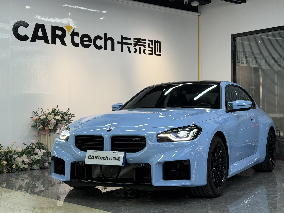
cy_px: 106
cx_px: 142
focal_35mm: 48
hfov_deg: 39.7
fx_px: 394
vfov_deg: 30.3
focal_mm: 6.76
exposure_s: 1/128
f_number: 1.78
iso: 64
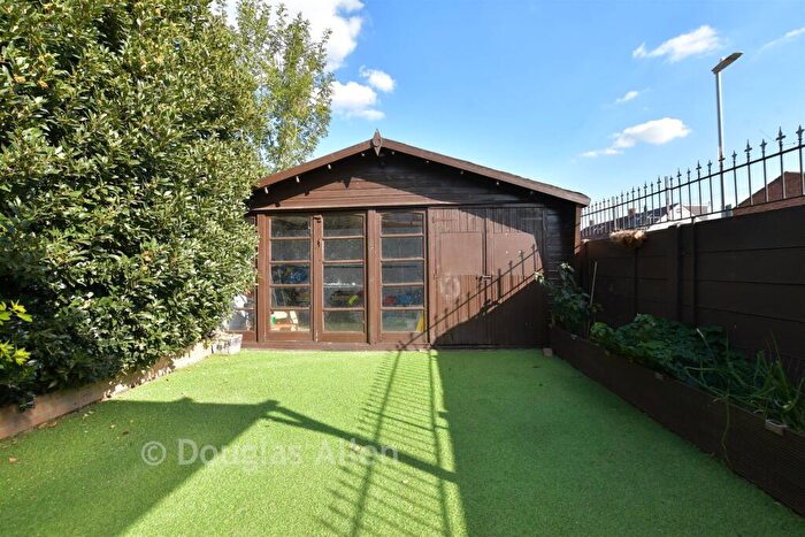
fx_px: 335
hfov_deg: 100.4
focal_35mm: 15
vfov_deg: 77.4
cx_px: 402
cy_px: 268
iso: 100
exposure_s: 1/100
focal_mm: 10
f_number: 8
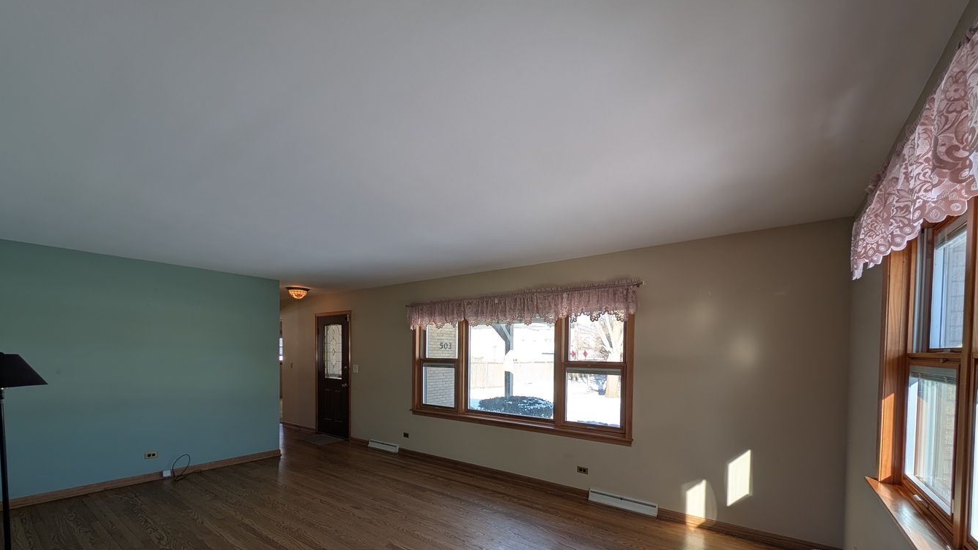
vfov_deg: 72.3
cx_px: 478
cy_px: 361
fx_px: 363
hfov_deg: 106.8
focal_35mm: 14
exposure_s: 1/240
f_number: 1.95
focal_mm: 2.23
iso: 46
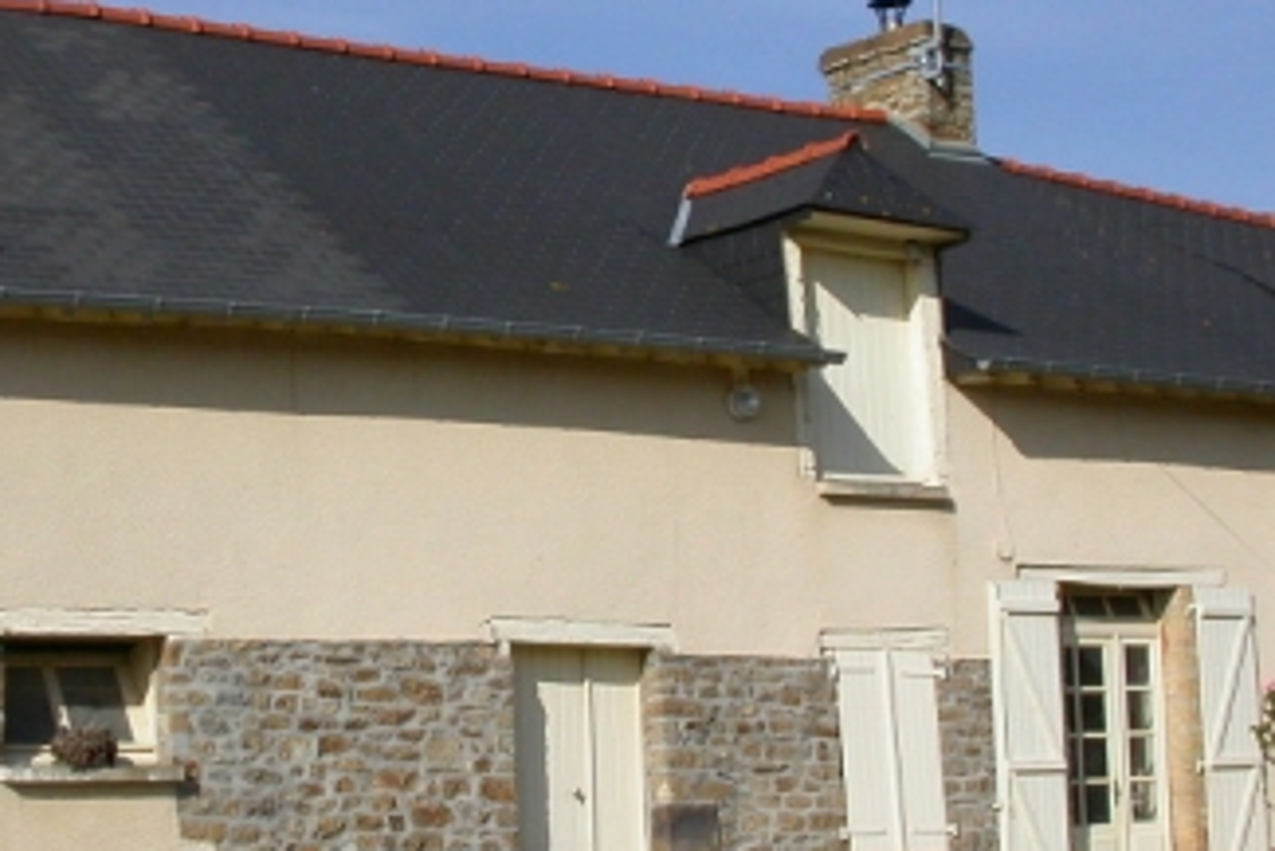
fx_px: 2941
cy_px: 408
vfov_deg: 16.5
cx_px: 420
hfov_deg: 24.3
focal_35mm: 83
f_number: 7.5
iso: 100
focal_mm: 7.85
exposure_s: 1/601
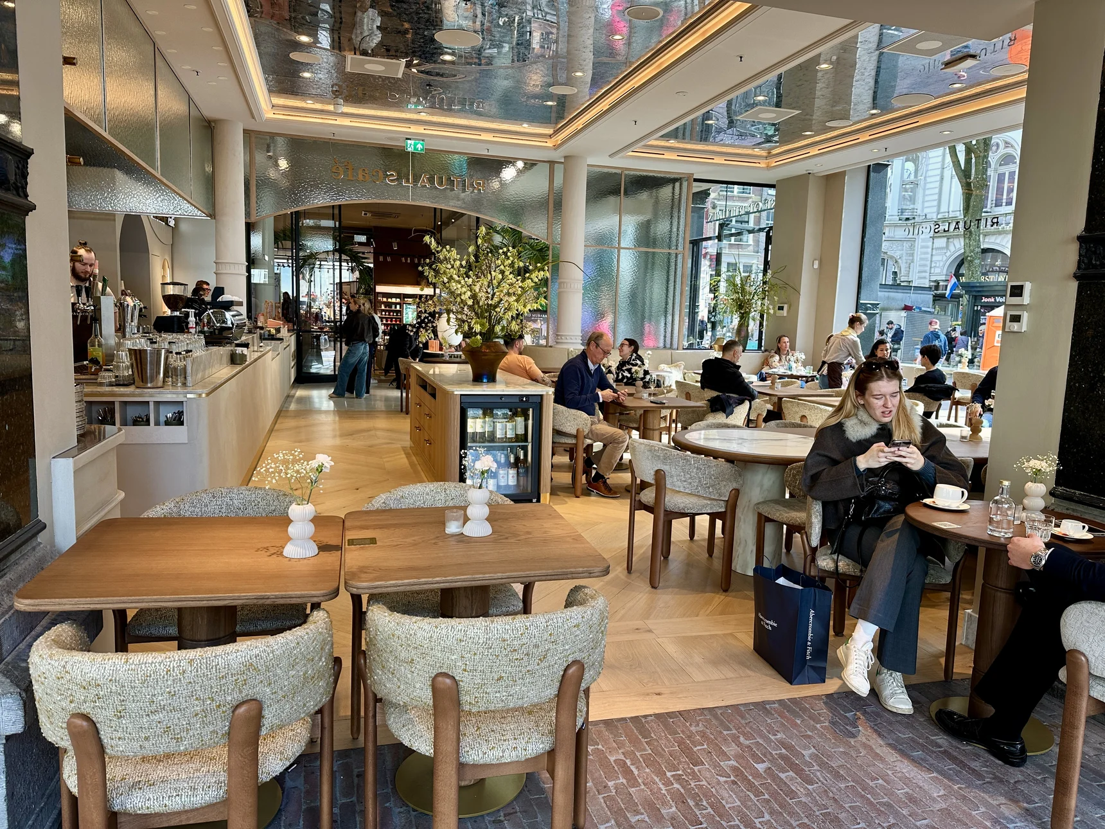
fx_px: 766
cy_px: 414
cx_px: 552
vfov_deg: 56.8
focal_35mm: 24
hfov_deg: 71.6
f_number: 1.78
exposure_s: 1/133
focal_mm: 6.86
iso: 80
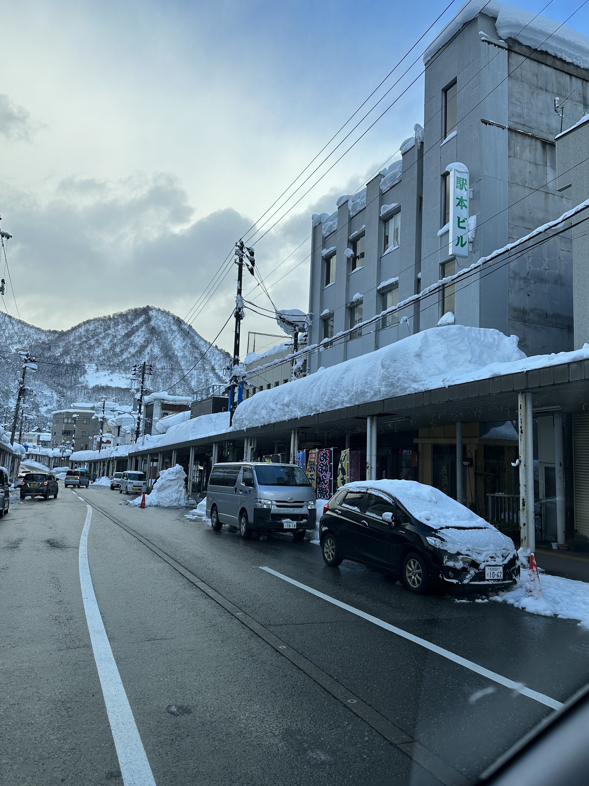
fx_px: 567
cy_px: 378
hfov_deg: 54.9
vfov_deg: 69.4
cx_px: 303
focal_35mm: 25
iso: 80
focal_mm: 6.86
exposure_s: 1/1212
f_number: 1.78
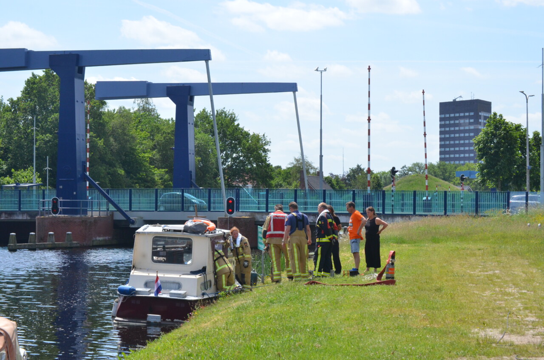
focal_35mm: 82
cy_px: 180
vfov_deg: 16.5
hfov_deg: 24.7
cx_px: 272
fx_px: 1244
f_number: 14
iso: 800
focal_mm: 55
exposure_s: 1/800
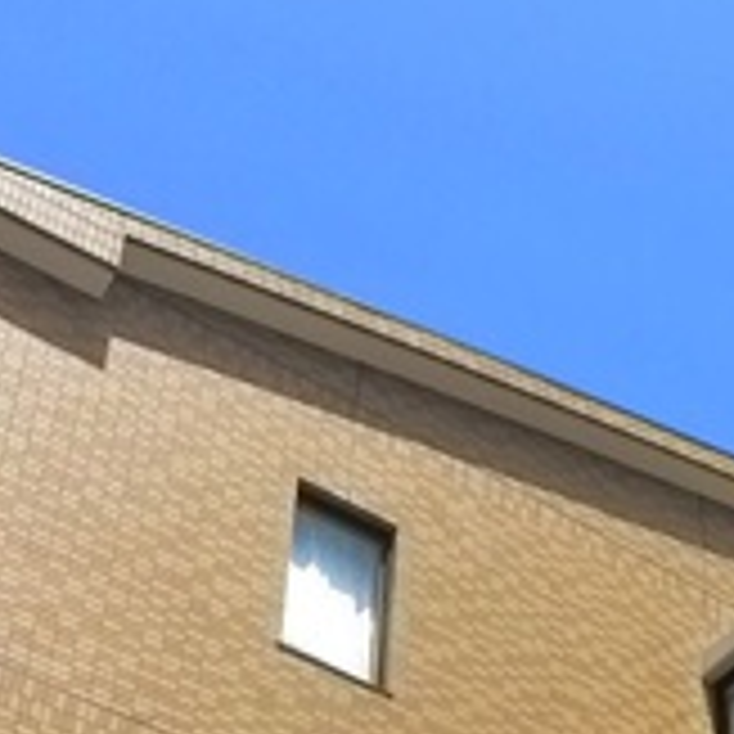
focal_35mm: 91
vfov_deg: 17.0
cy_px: 1151
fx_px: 2183
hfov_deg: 19.1
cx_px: 419
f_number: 4
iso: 400
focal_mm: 5.1
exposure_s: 1/800
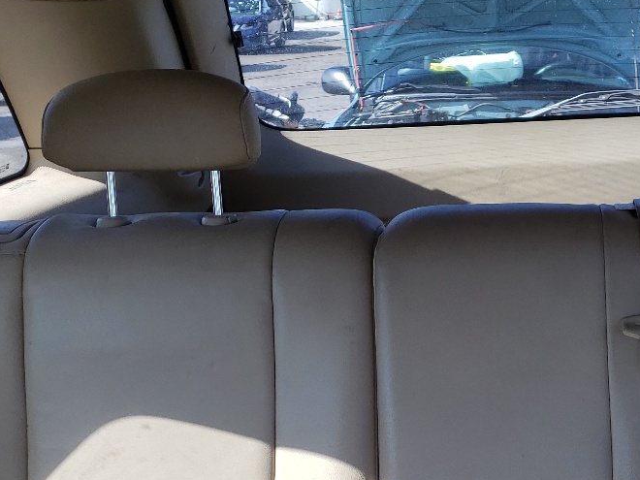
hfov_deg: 30.0
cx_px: 511
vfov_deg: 23.1
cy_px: 358
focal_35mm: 63
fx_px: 1165
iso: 50
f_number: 1.5
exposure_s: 1/250
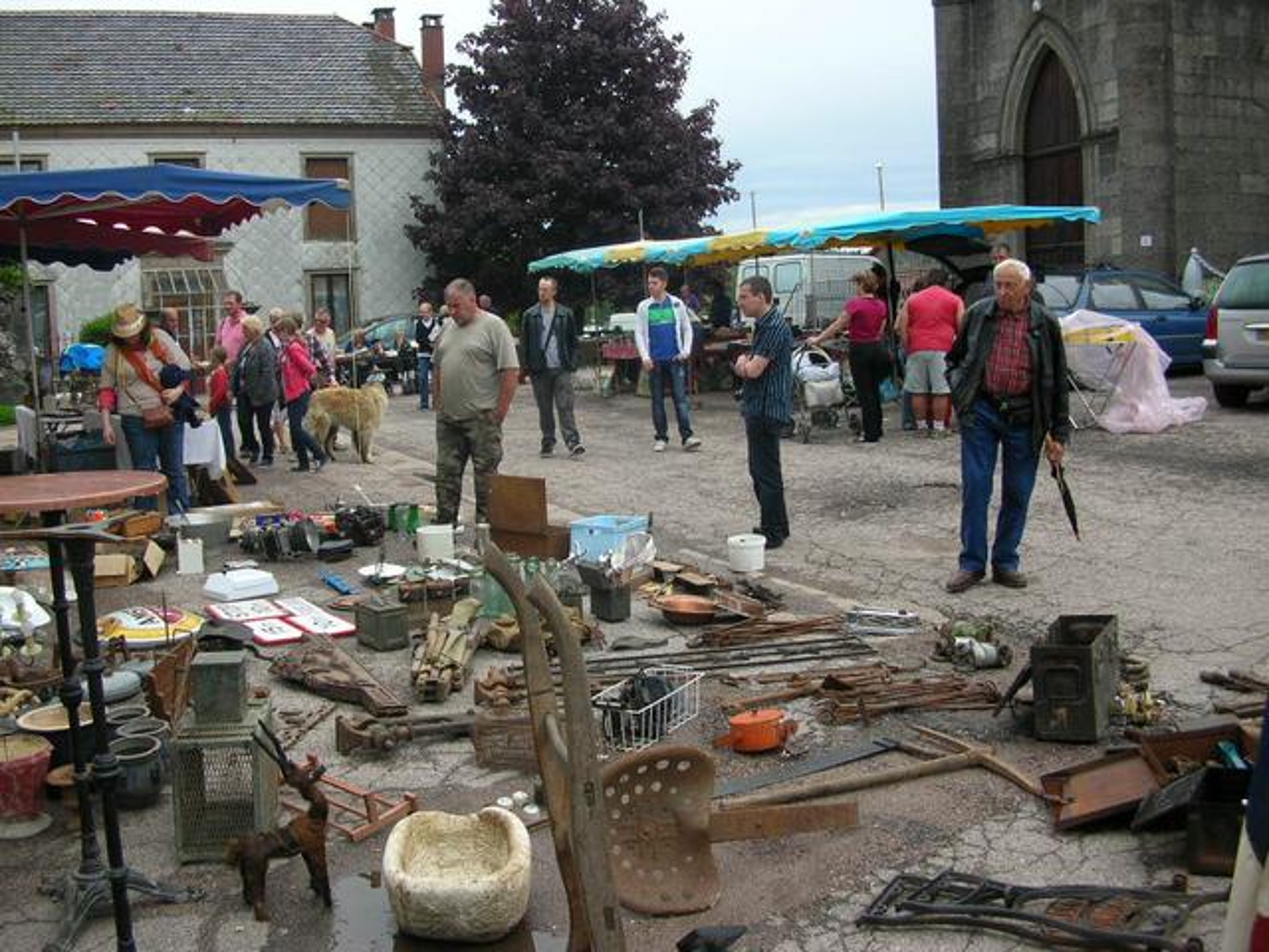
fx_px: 1283
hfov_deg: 52.6
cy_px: 476
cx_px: 634
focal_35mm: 35
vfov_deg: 40.7
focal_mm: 5.8
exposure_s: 1/404
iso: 50
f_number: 2.8
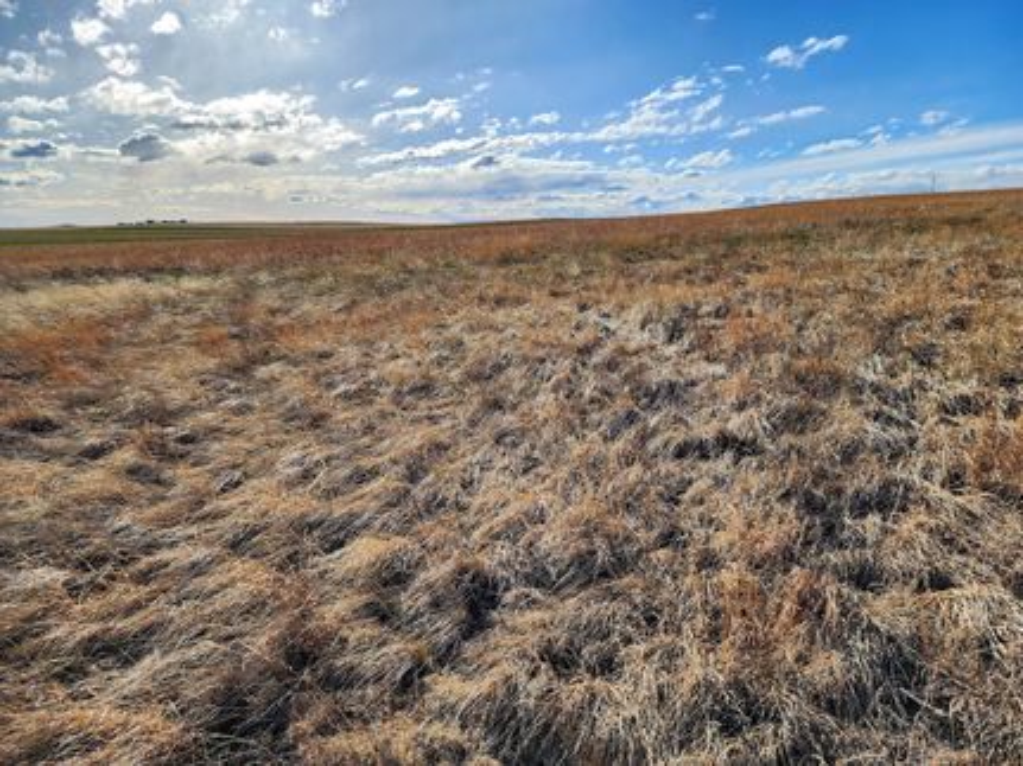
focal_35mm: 23
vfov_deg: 58.9
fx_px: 680
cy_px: 383
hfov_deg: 73.9
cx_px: 512
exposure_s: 1/2500
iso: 12
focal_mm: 6.4
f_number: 1.8
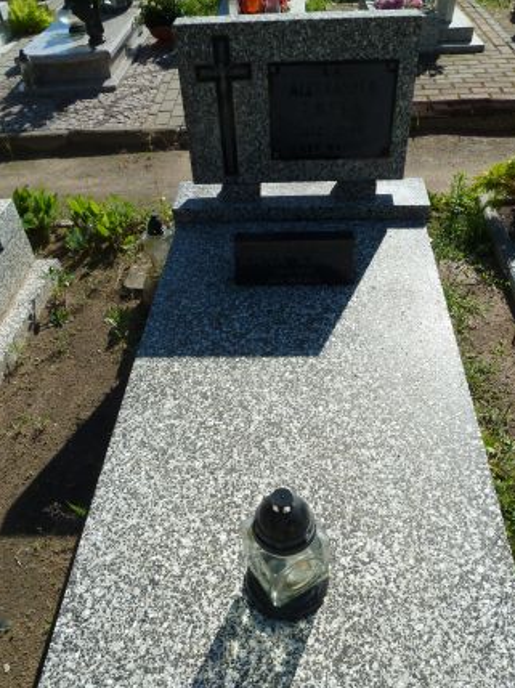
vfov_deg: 63.3
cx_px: 262
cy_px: 382
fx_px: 556
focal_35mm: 28
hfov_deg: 49.7
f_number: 4.5
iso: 80
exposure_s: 1/500
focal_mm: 4.1
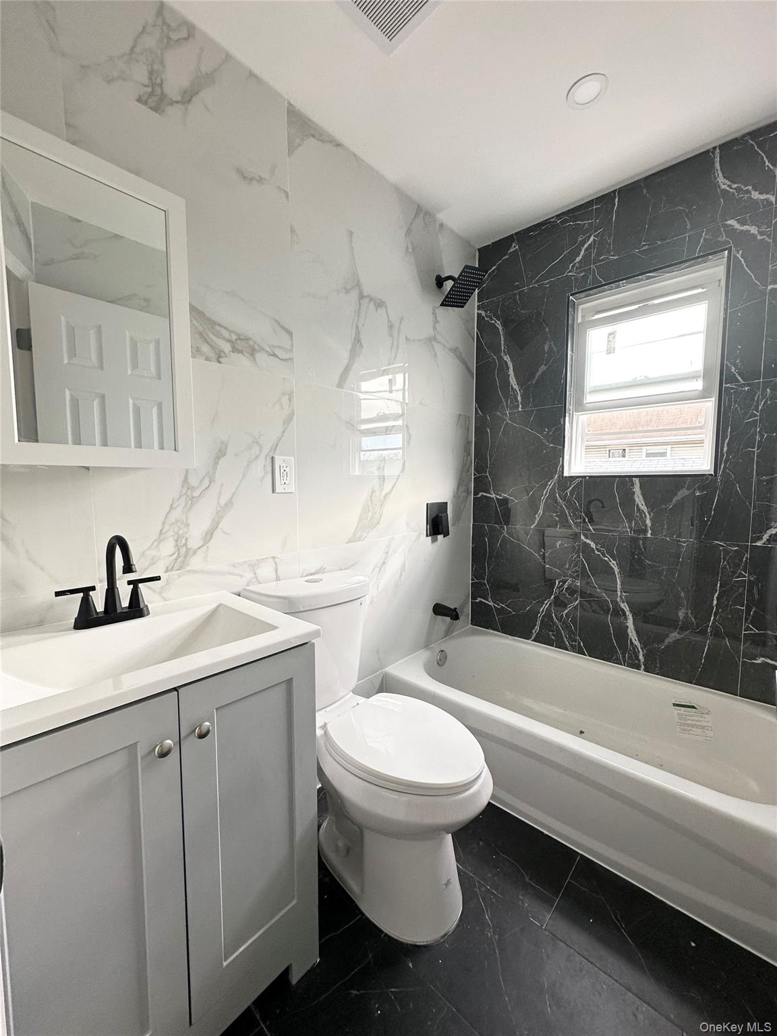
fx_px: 419
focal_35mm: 14
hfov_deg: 85.7
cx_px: 388
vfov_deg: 102.1
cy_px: 518
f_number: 2.2
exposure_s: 1/99
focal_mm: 2.22
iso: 80
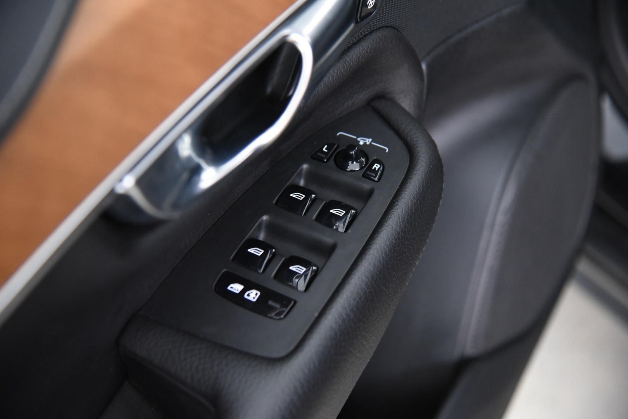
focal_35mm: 65
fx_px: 1134
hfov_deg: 30.9
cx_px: 314
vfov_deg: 20.9
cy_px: 210
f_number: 4
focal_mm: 65
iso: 4000
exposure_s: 1/20
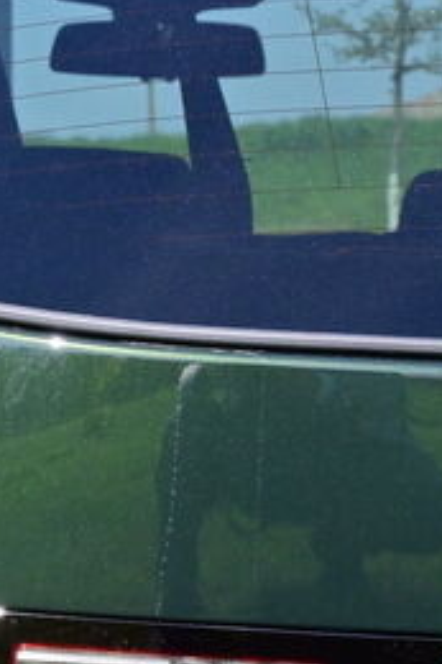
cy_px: 654
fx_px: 3172
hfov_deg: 7.8
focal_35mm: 172
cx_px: -184
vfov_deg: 11.8
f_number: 13
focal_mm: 36
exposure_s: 1/640
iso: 800
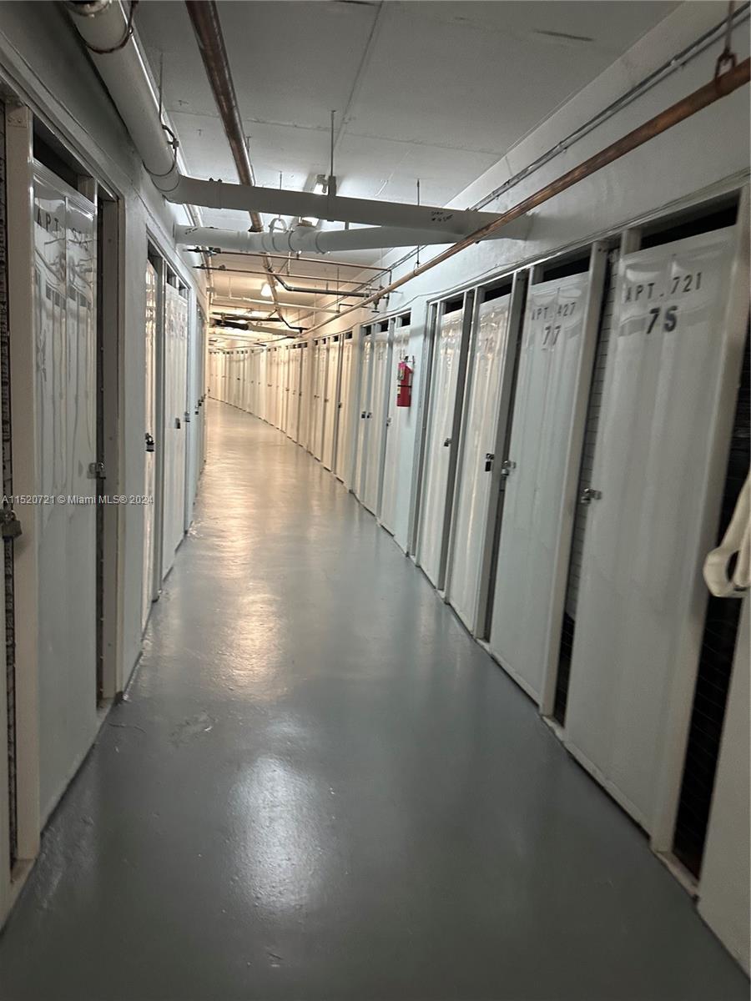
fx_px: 694
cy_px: 500
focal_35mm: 24
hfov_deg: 56.8
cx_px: 376
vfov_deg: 71.6
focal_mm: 6.86
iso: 250
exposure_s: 1/60
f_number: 1.78
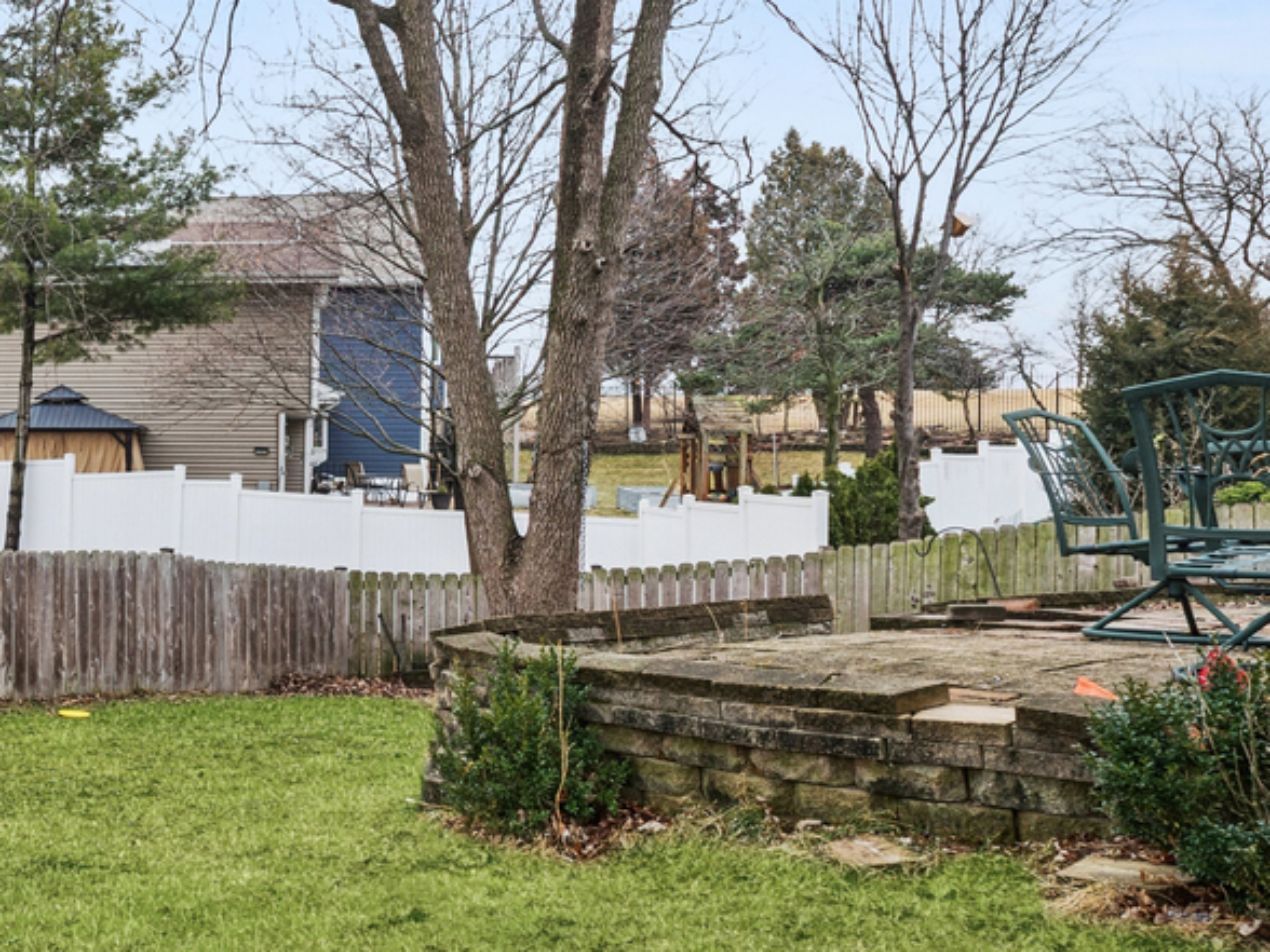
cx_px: -50
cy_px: 566
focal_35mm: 45
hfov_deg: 36.9
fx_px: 1651
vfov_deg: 32.1
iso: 400
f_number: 11
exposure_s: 1/50
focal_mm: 17
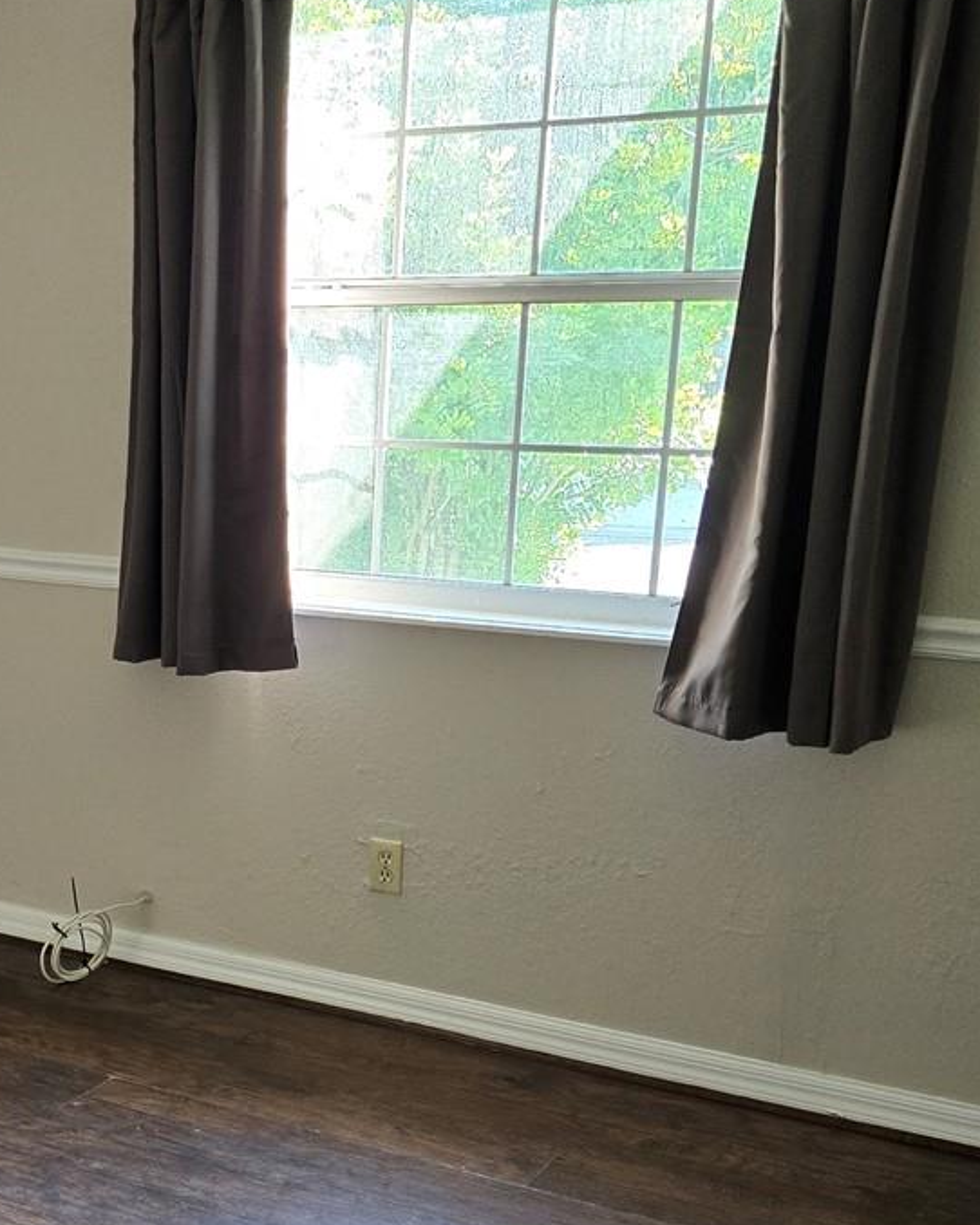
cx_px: -27
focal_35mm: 53
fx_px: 1922
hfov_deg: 26.8
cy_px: 884
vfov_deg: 34.8
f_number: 1.8
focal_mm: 5.4
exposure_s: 1/180
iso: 200
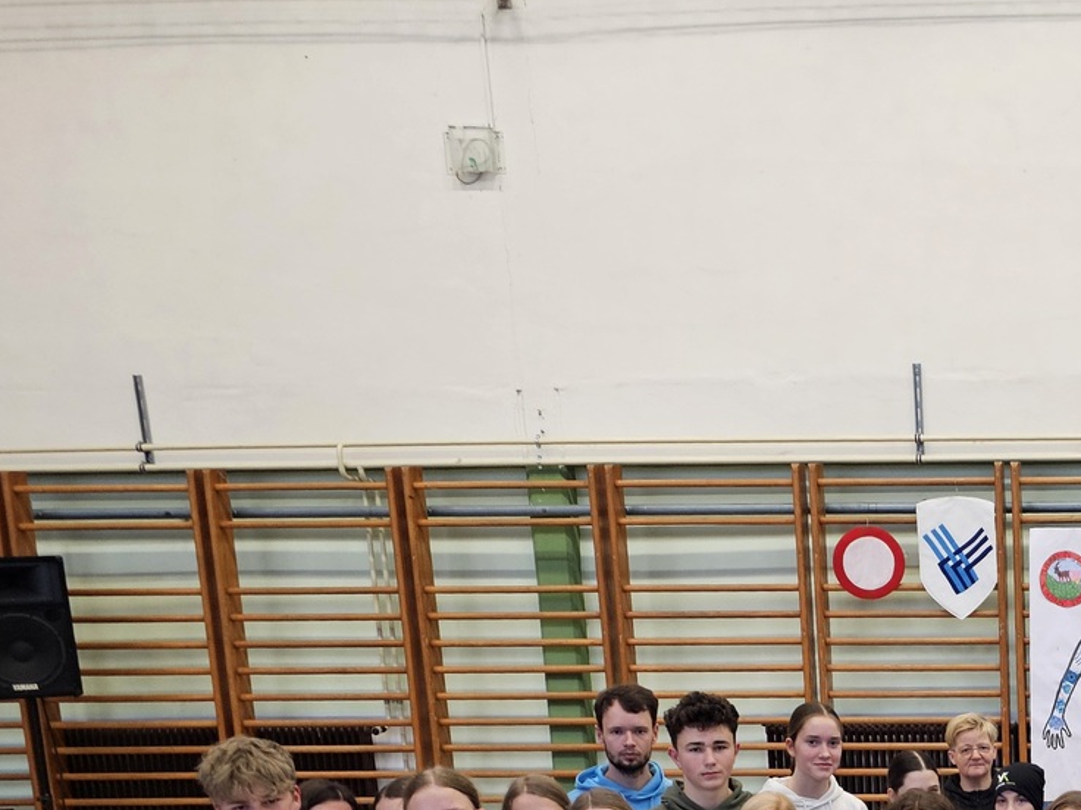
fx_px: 1561
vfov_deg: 27.1
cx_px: 1103
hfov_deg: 34.4
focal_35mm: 50
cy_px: 850
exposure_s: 1/101
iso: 400
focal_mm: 6.3
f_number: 1.7
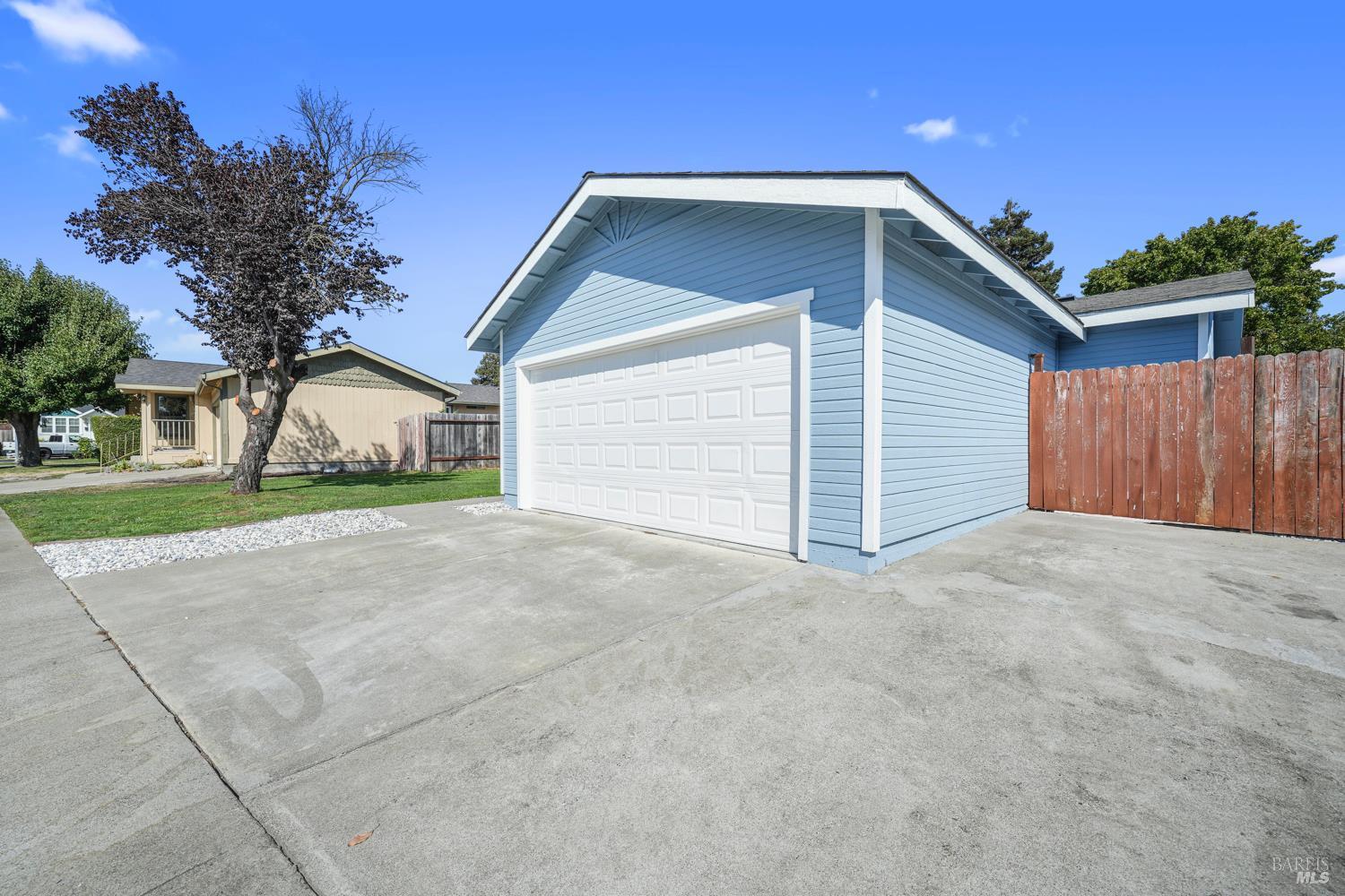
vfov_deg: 85.4
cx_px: 672
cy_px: 448
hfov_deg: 108.3
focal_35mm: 13
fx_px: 486
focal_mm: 13
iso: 100
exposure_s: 1/160
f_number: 8
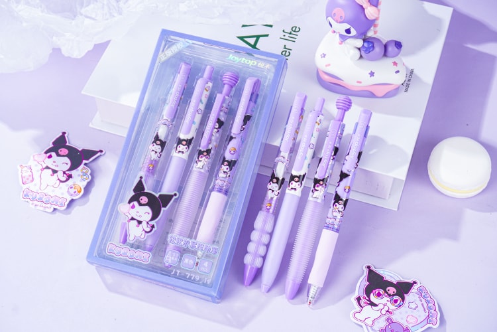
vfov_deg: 22.6
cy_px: 166
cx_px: 248
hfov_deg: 33.4
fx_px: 828
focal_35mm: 60
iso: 100
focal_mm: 40
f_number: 9.5
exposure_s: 1/125
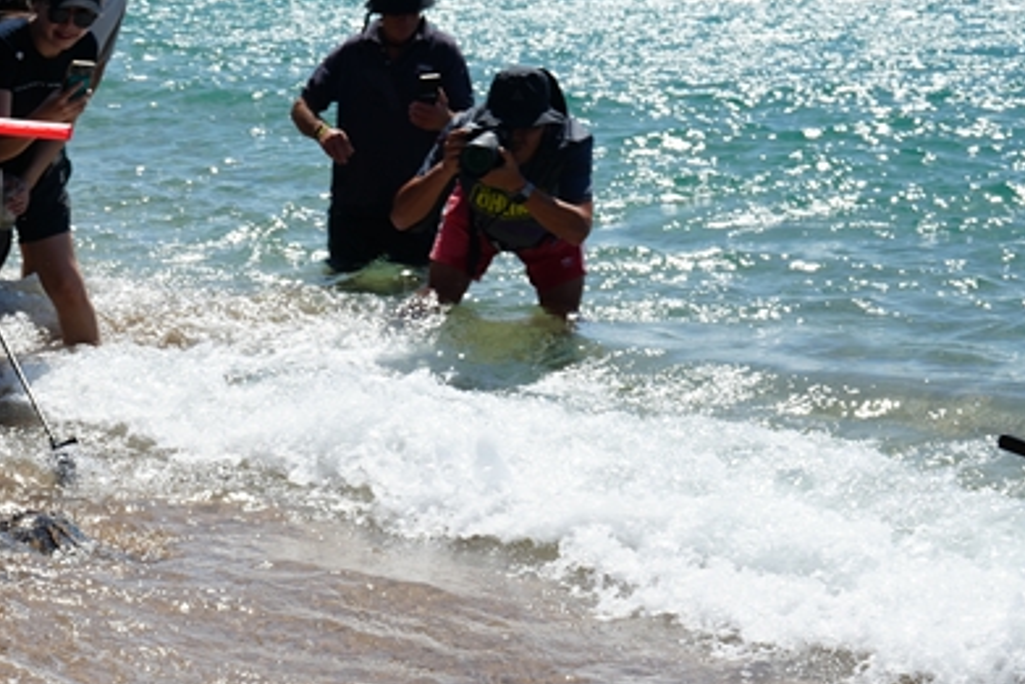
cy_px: 803
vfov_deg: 15.2
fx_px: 2478
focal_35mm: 87
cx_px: -73
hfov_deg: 22.2
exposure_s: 1/500
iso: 100
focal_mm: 34
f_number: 6.3
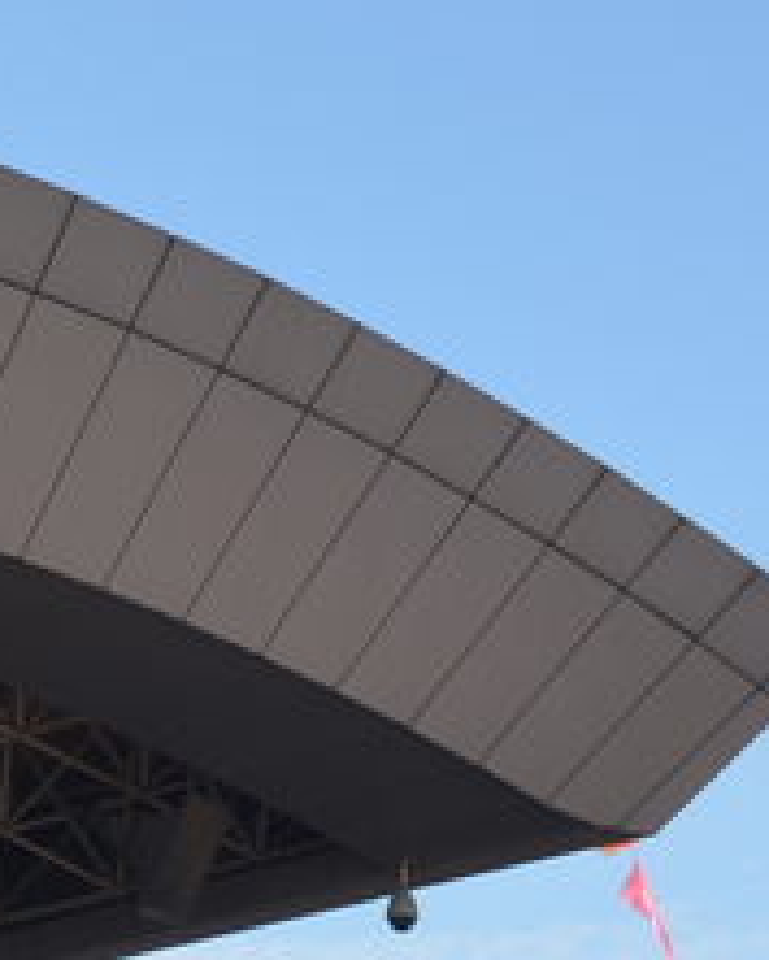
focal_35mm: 178
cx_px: -839
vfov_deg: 10.6
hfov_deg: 8.2
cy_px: 1251
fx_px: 5060
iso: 200
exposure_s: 1/250
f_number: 9
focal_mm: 28
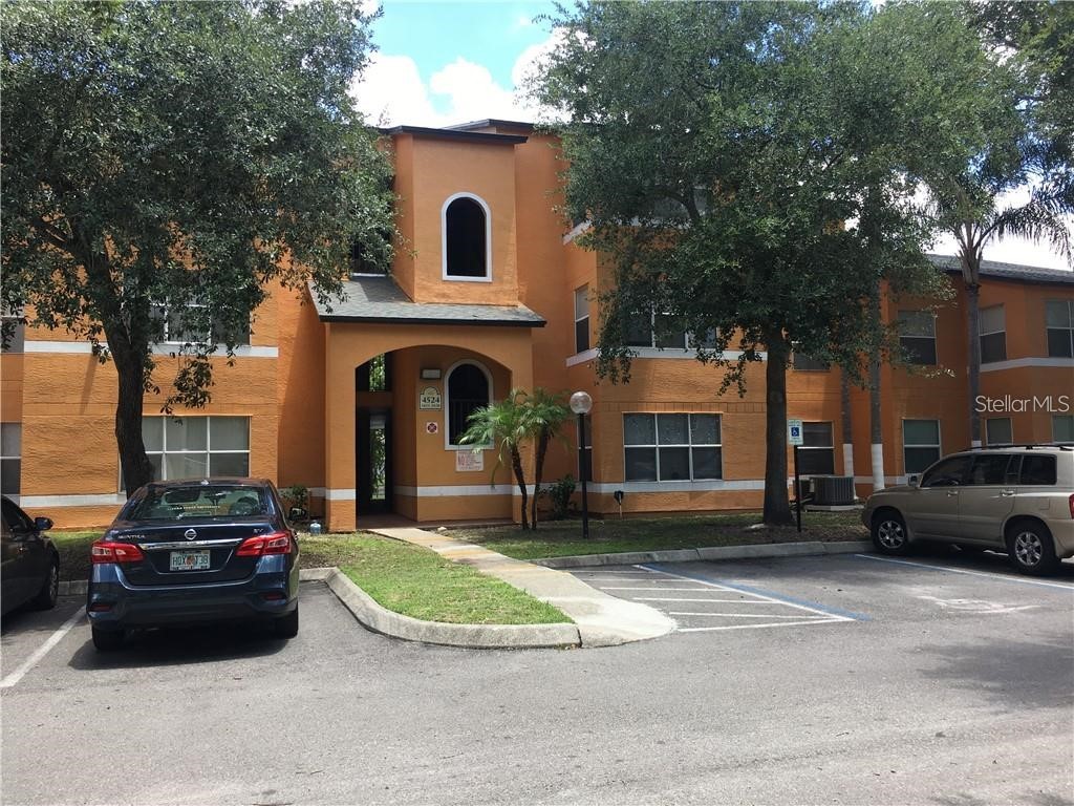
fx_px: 900
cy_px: 403
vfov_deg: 48.2
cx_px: 537
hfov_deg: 61.7
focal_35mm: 29
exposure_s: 1/384
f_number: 2.2
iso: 25
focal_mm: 4.15
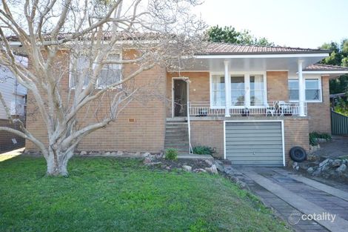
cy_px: 116
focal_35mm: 26
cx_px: 174
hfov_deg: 70.5
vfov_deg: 50.4
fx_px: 246
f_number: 6.3
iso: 200
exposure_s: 1/160
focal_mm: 17
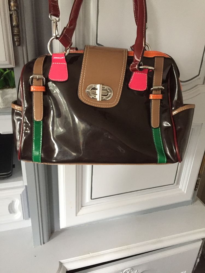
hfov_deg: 48.2
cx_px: 102
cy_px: 136
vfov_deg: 61.7
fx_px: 229
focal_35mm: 29
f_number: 2.2
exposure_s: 1/25
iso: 250
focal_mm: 4.15
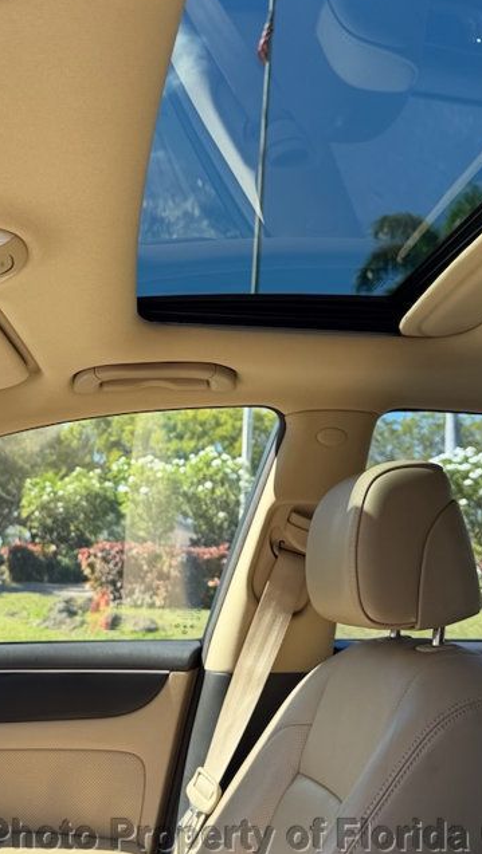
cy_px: 366
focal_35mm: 42
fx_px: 953
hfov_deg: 28.1
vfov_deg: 48.2
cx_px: 134
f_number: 1.78
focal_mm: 6.76
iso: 100
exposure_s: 1/708
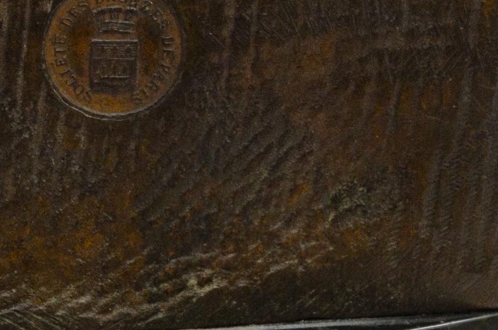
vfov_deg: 4.1
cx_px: 131
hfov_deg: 6.2
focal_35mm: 331
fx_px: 4572
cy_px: 29
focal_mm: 62
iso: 200
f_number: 8
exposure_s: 1/125
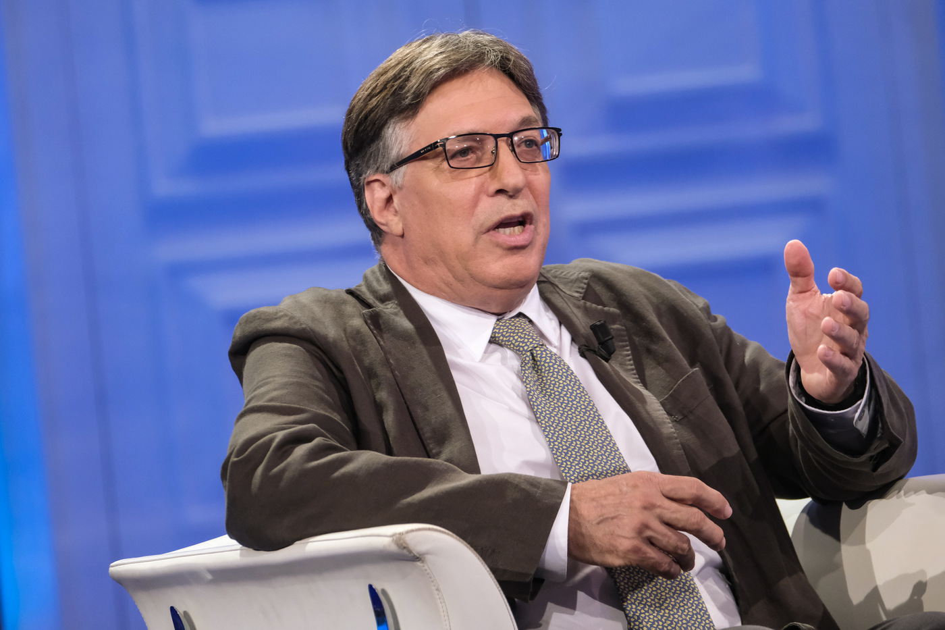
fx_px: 8031
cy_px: 315
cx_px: 472
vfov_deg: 4.5
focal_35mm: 306
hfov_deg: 6.7
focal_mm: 203.7
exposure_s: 1/320
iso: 3200
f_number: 5
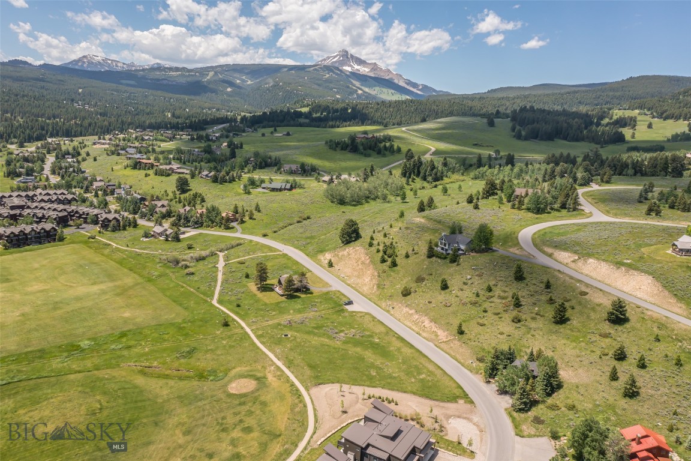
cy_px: 230
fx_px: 537
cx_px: 346
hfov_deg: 65.5
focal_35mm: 28
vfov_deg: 46.4
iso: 100
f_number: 8
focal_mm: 10.26
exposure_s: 1/200
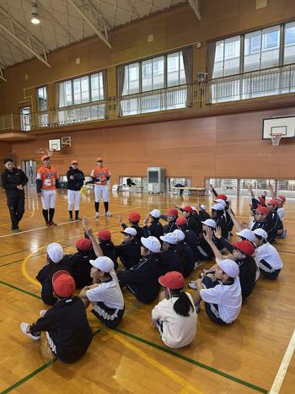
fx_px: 296
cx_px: 148
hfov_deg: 53.0
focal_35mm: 26
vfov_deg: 67.3
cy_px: 197
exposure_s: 1/120
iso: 125
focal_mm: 5.7
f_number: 1.5
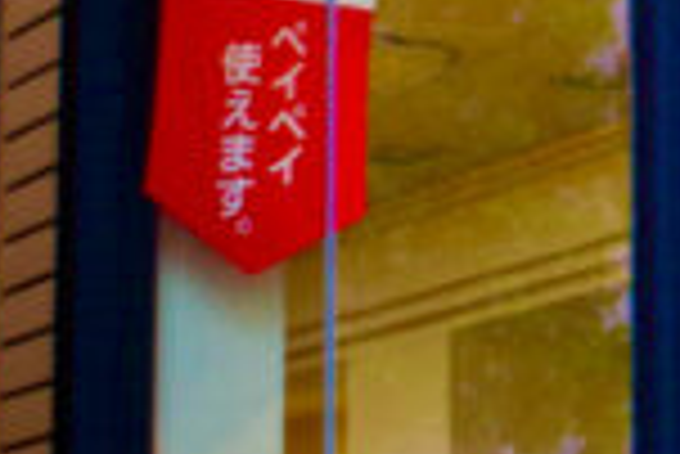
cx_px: 1198
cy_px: -240
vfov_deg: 6.4
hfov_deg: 9.2
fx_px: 4034
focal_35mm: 213
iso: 400
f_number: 3.2
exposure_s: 1/80
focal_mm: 21
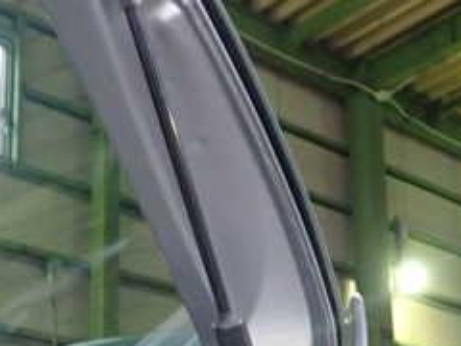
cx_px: 204
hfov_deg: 26.0
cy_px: 356
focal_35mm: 75
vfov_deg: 19.0
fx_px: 999
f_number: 2.3
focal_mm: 5.4
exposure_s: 1/50
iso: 500
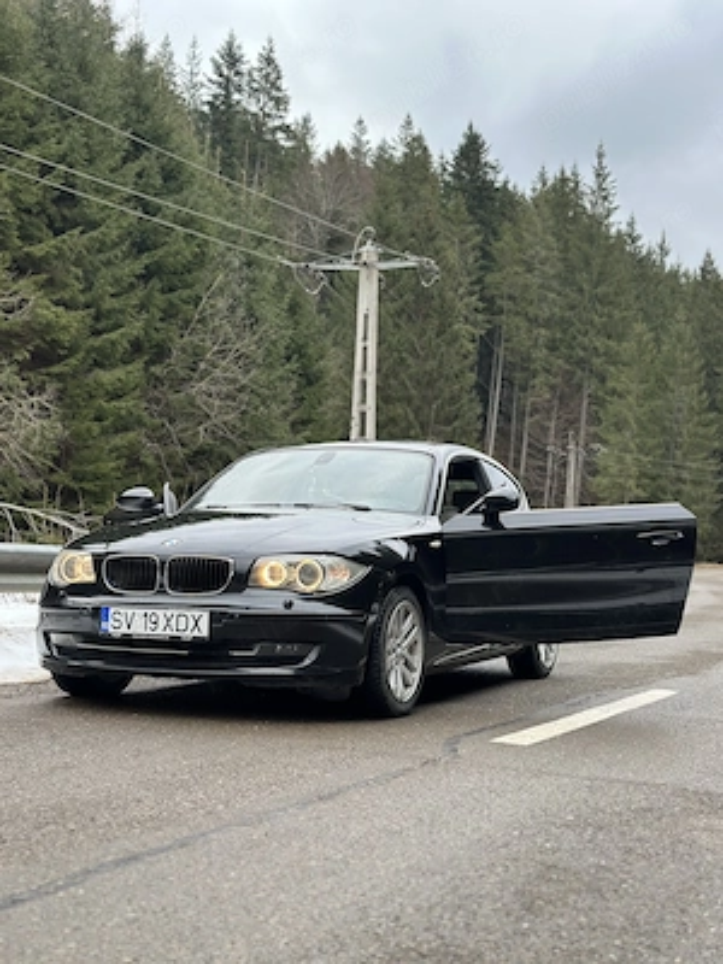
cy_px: 482
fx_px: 1337
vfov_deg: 39.7
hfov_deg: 30.3
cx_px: 362
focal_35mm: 48
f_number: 1.78
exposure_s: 1/487
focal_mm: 6.86
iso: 80
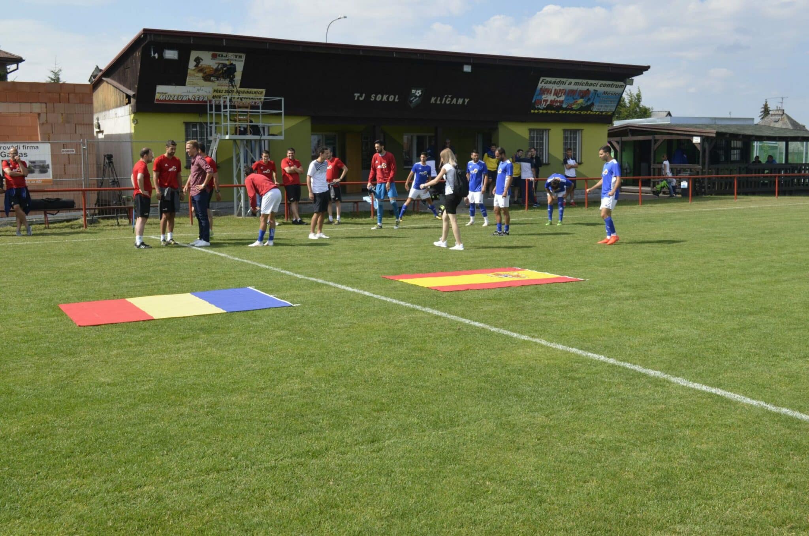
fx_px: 875
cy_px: 268
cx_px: 404
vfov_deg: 34.1
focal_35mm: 39
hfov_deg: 49.6
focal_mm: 26
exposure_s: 1/250
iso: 140
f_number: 8
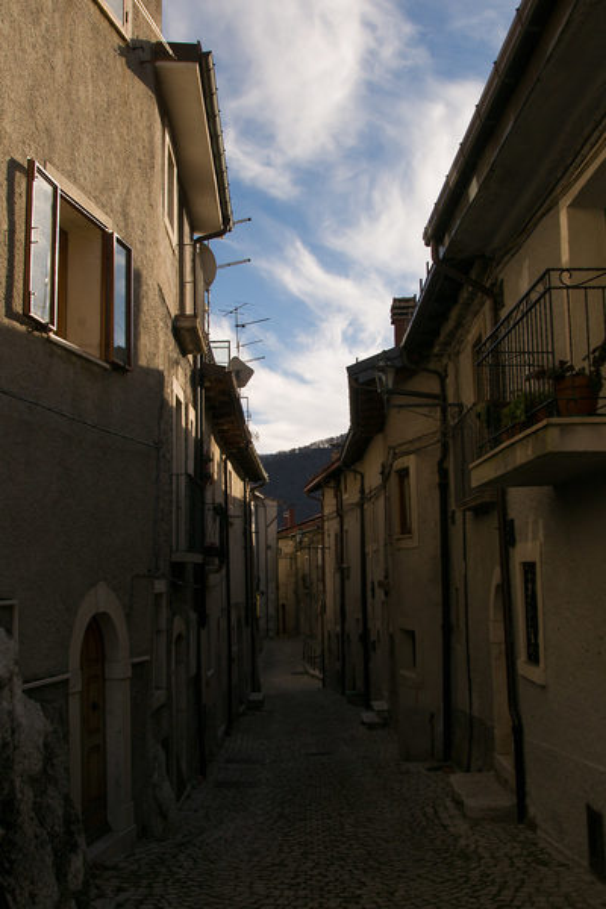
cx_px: 303
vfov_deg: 53.1
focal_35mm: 36
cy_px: 454
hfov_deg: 36.9
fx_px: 909
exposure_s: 1/60
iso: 100
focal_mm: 24
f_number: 16
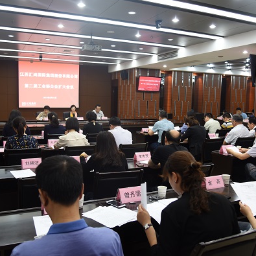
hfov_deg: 52.5
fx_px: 259
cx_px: 122
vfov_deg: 52.5
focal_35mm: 31
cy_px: 127
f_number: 4
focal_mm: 24
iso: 500
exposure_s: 1/25
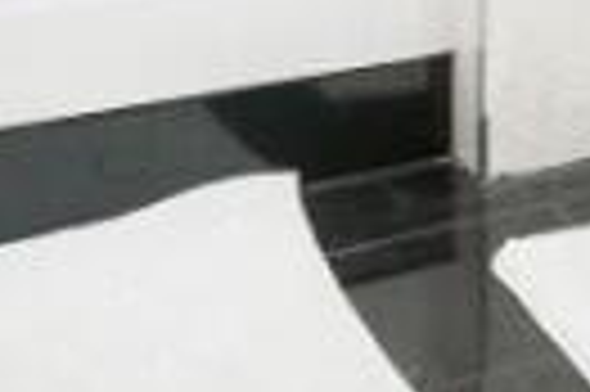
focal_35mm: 90
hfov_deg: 21.9
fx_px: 1473
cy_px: -514
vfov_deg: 12.4
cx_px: 572
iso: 200
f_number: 11
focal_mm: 12
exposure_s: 1/1.67
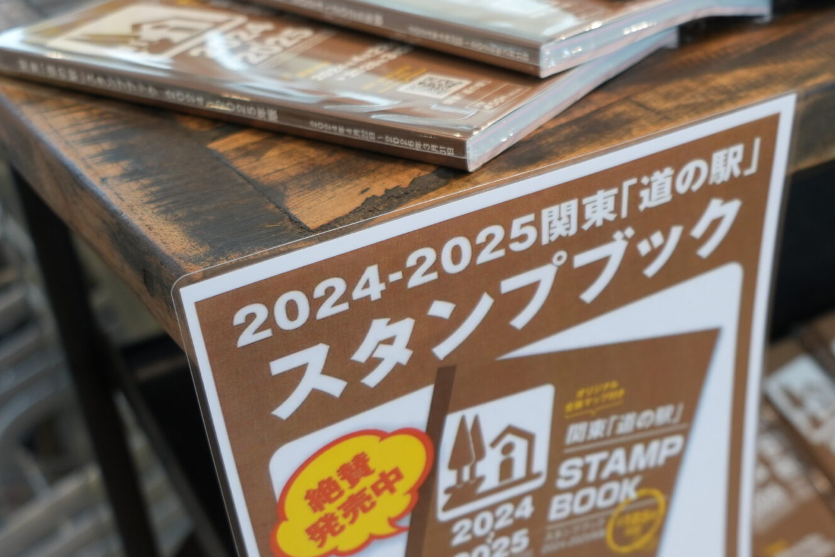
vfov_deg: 25.0
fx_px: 1253
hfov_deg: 35.4
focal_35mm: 54
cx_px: 700
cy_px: 346
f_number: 4
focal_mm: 28
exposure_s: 1/60
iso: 320
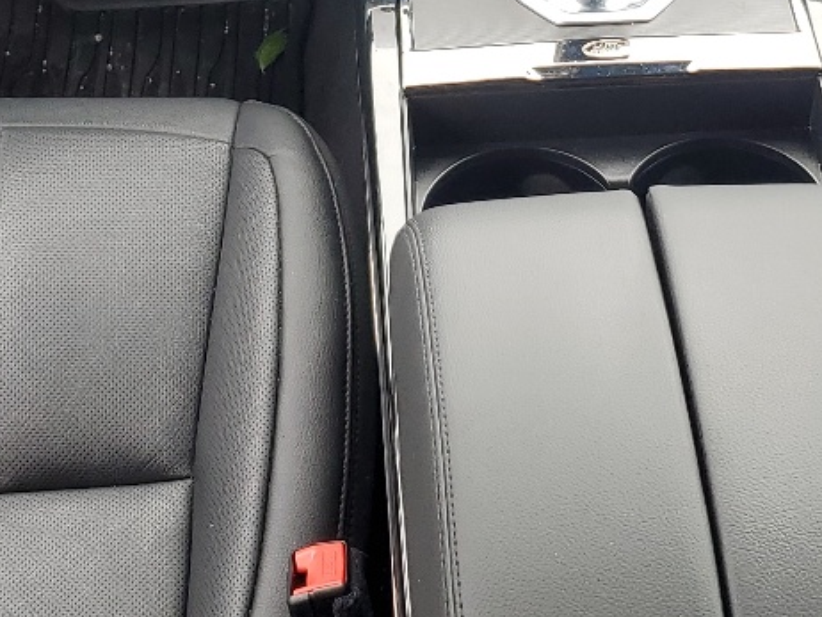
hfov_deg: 21.7
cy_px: 14
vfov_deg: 16.1
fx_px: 2138
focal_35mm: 90
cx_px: 491
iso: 50
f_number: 1.5
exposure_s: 1/152
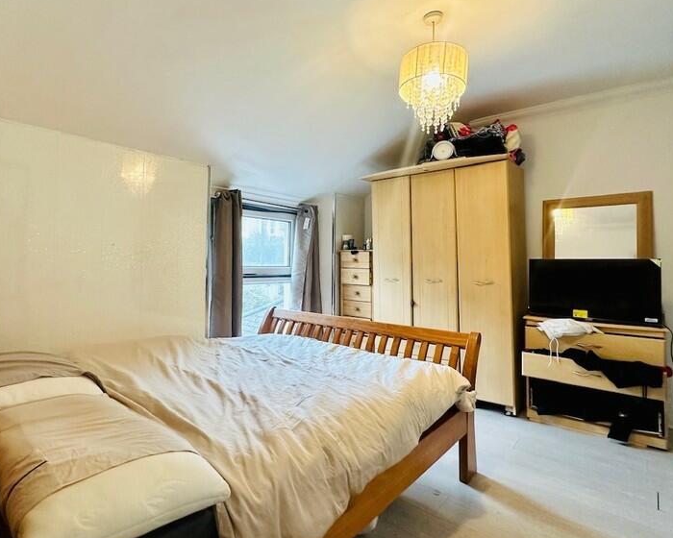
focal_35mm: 20
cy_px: 255
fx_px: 398
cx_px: 286
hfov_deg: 79.8
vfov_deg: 68.1
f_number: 2.2
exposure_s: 1/99
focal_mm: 2.22
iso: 250
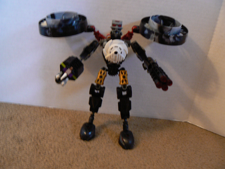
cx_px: 112
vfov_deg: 39.7
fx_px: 234
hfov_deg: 51.4
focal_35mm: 36
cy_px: 84
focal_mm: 6
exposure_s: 1/6
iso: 200
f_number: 2.8
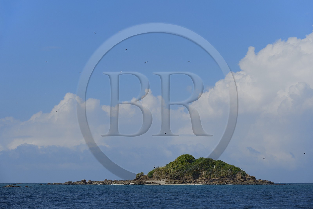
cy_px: 104
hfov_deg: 10.3
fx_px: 1738
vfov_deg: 6.9
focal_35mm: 200
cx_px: 156
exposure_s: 1/640
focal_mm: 200
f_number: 13
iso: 200
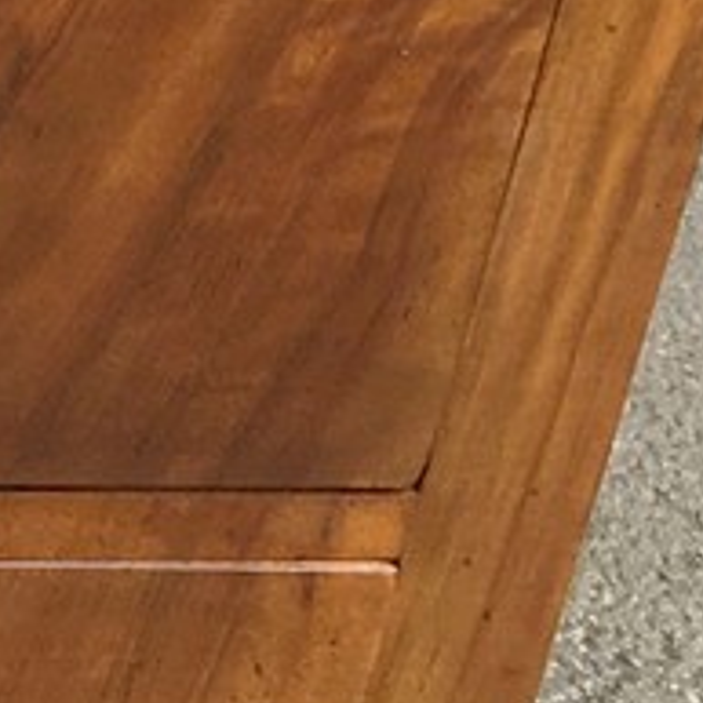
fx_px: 4572
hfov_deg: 7.6
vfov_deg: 8.7
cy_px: -231
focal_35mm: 199
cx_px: -1508
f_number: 2.2
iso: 25
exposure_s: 1/165
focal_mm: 4.15
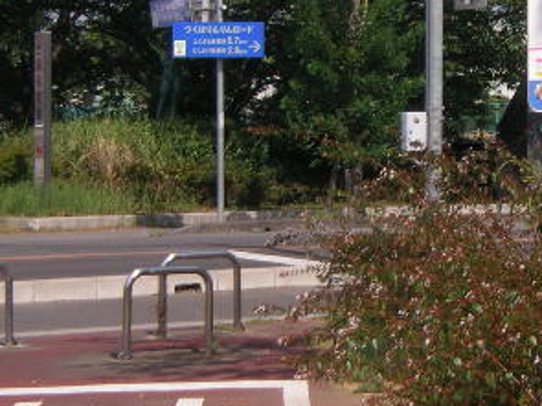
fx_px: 2379
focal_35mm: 152
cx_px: 397
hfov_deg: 13.0
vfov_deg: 9.7
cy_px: 114
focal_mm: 10.8
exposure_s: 1/250
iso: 50
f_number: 3.5
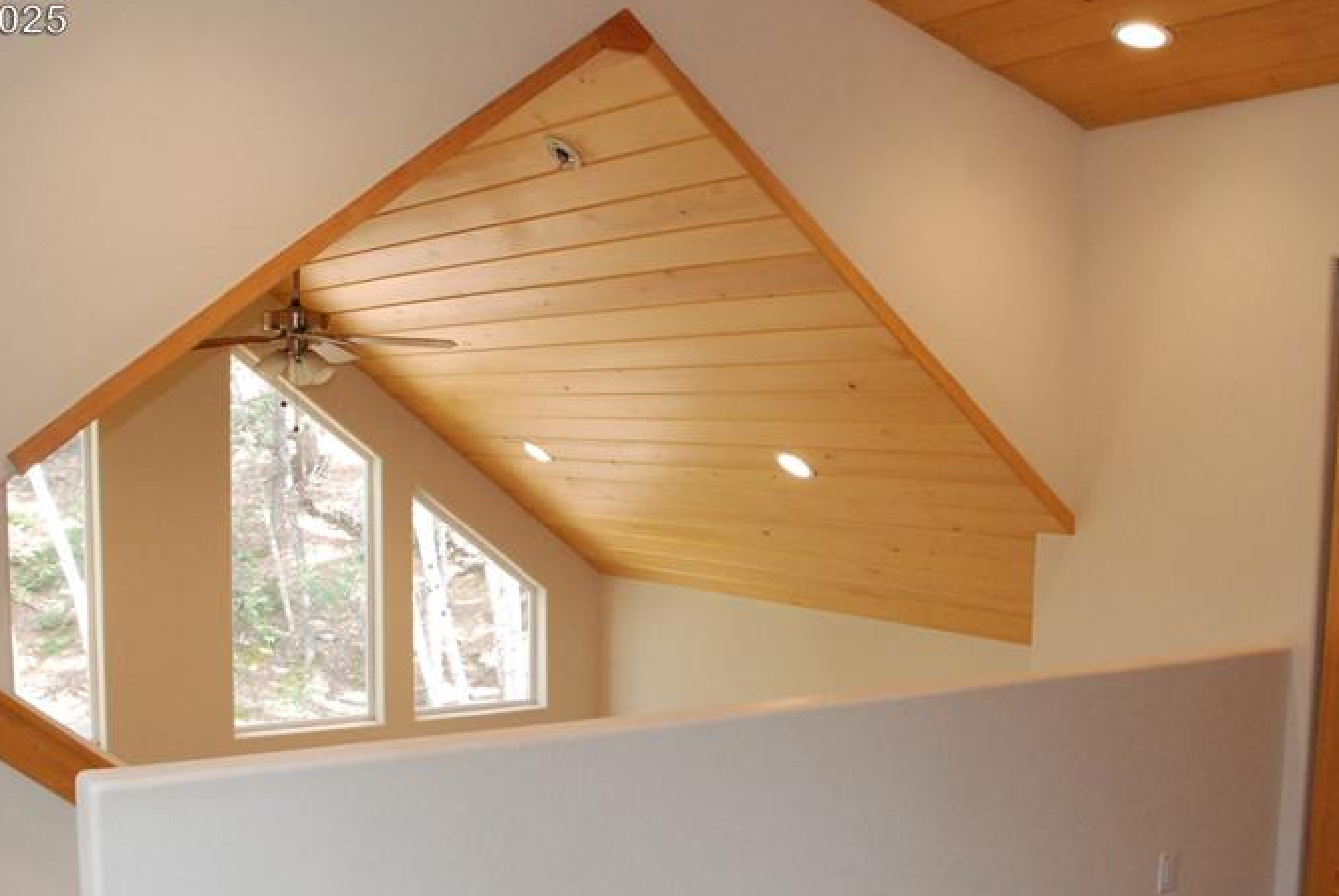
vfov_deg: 32.4
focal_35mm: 41
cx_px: 693
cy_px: 605
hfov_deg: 47.4
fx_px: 1527
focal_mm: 18
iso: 1600
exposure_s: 1/125
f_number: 5.6
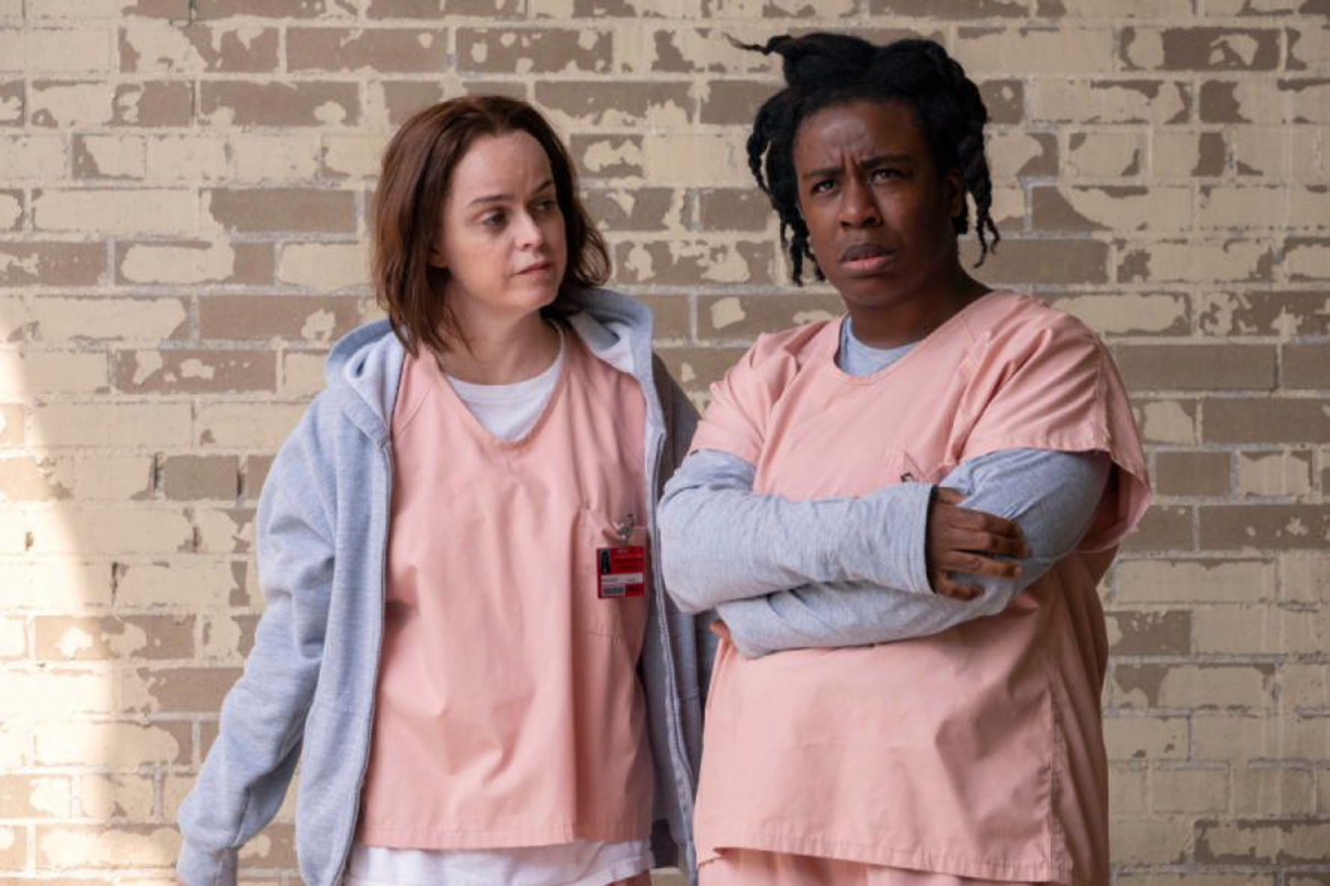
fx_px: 4469
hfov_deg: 16.9
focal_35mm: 121
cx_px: 665
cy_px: 443
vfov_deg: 11.3
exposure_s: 1/400
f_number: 5.6
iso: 1000
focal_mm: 80.4
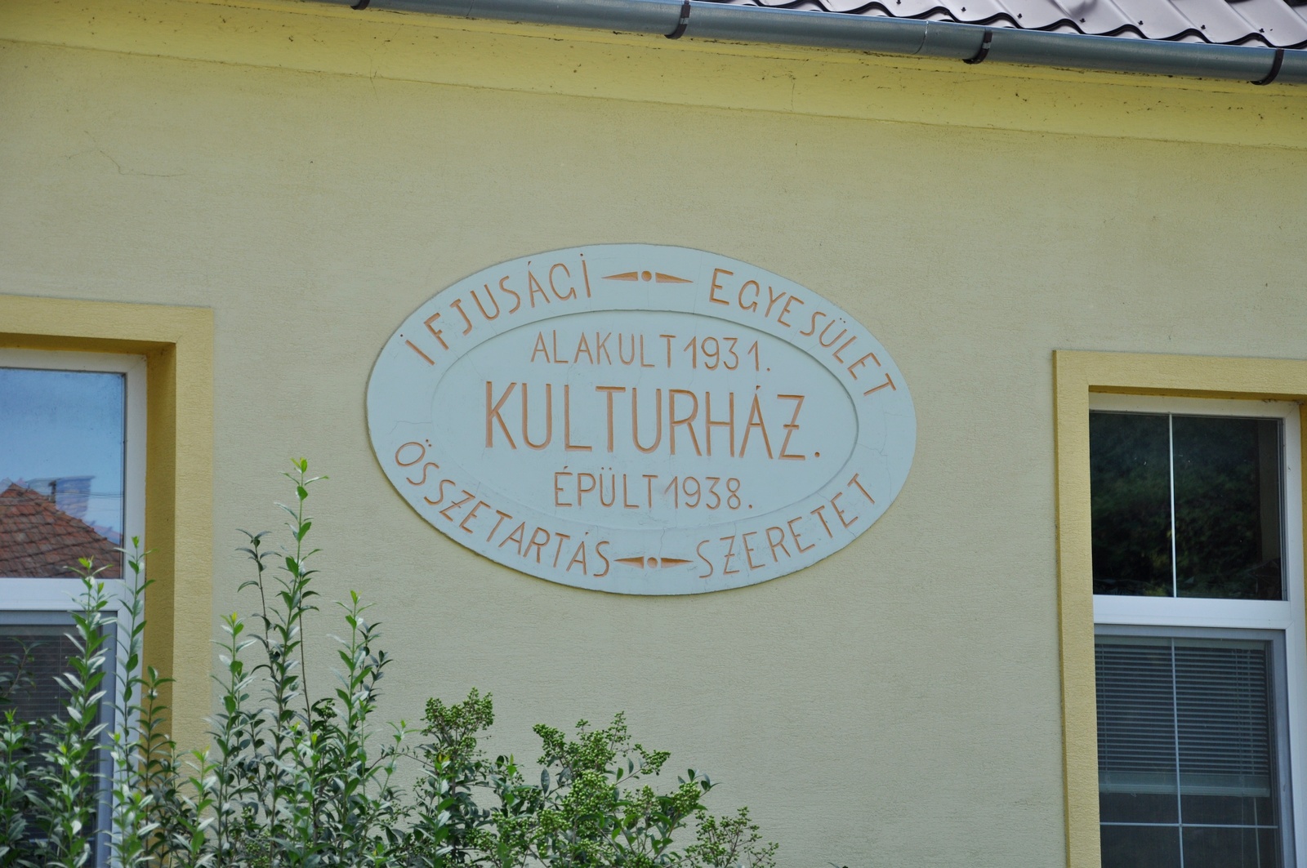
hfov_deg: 19.5
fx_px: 3808
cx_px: 654
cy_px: 434
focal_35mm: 105
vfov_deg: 13.0
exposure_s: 1/320
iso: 200
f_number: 5.3
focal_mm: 70
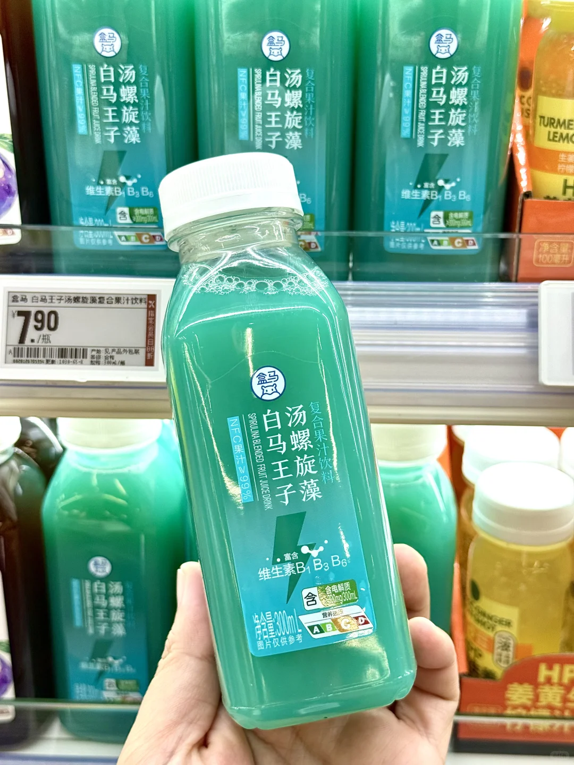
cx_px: 287
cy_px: 382
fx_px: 1061
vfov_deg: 39.7
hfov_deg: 30.3
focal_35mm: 48
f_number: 1.78
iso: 80
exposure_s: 1/398
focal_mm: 6.76
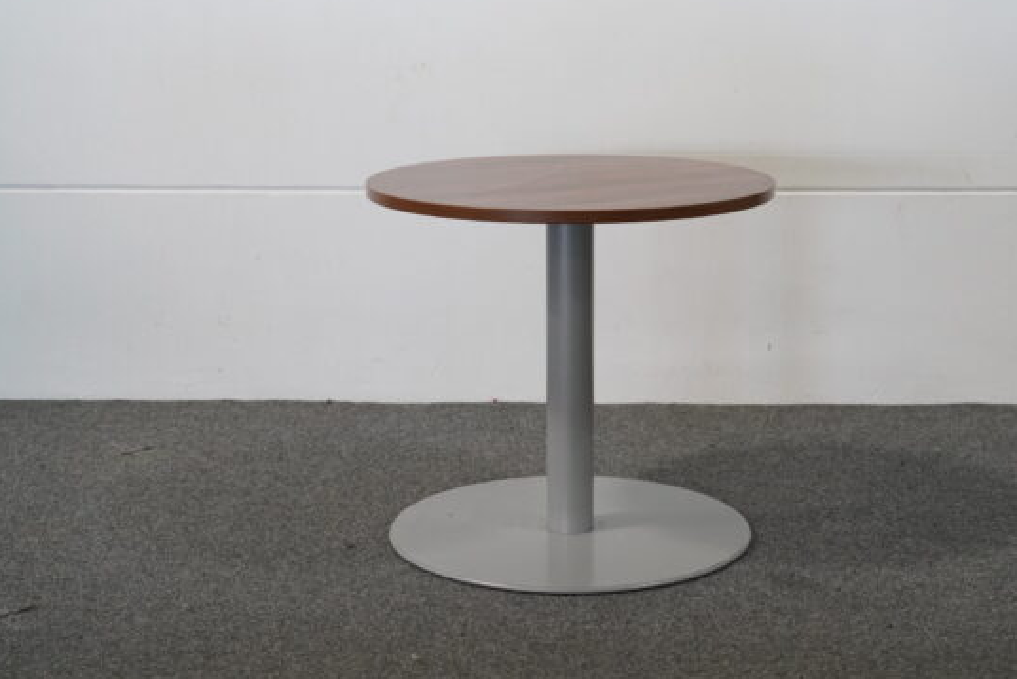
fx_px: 1865
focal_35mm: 66
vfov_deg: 20.6
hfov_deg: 30.5
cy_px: 321
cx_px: 560
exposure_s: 1/100
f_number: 5.6
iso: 4000
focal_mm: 59
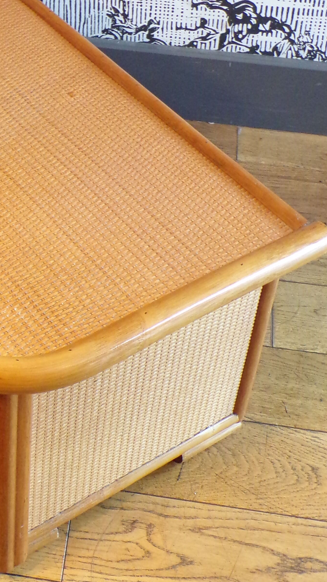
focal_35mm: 67
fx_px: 1033
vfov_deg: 31.1
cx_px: 2
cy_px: 180
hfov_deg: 17.6
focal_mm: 5.8
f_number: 3.2
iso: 388
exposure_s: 1/17
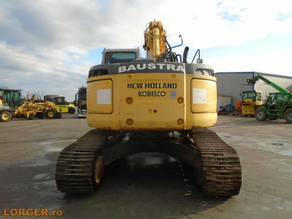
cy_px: 110
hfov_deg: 67.3
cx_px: 146
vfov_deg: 53.1
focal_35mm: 26
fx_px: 219
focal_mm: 4.6
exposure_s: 1/640
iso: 100
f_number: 3.2
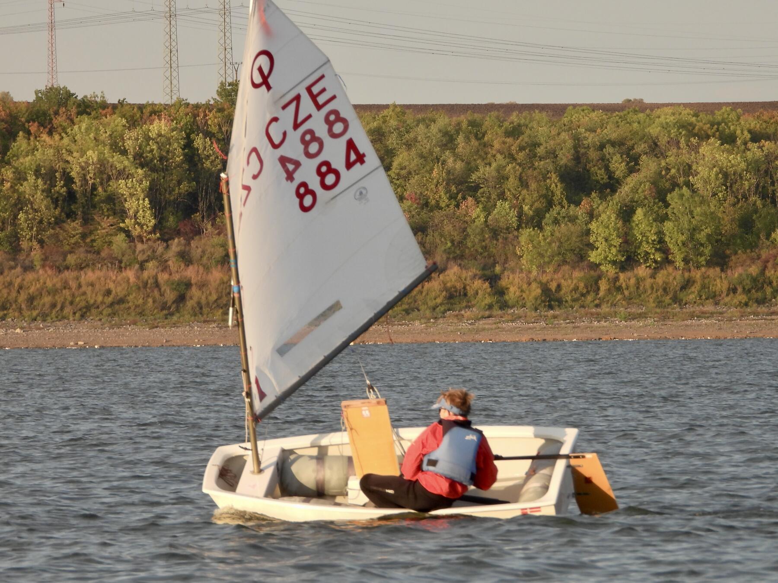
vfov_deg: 3.2
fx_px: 10496
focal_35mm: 467
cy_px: 292
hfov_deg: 4.2
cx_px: 389
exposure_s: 1/250
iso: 100
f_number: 5
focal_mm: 83.9
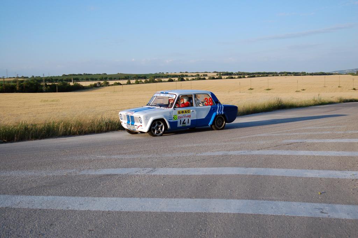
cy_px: 119
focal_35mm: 42
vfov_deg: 31.8
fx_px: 417
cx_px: 179
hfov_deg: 46.4
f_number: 4
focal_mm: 28
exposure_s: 1/1000
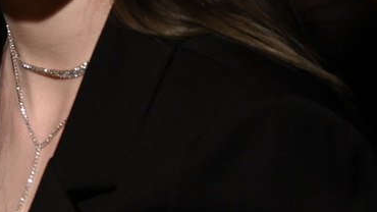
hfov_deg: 8.1
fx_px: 2539
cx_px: -397
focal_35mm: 254
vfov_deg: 4.7
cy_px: -137
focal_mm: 35
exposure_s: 1/100
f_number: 3.5
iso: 200
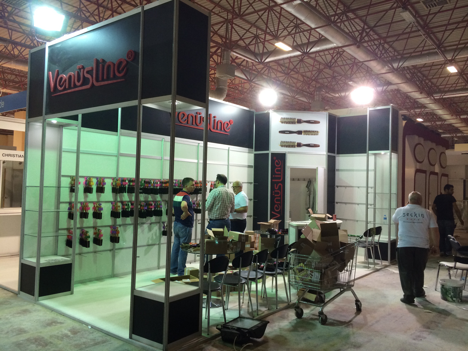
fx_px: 406
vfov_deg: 46.8
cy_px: 176
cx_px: 234
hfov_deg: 60.0
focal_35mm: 30
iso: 50
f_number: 2.2
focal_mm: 4.12
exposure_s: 1/30
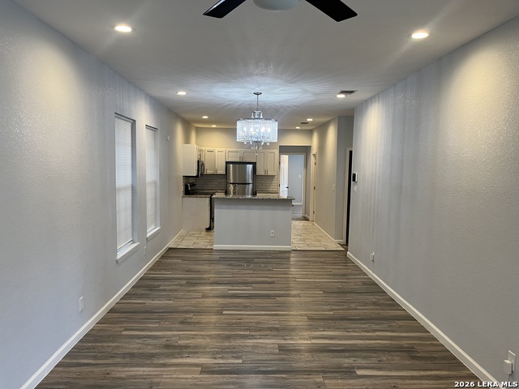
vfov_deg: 53.1
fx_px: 390
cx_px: 260
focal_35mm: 26
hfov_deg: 67.3
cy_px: 194
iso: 80
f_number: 1.6
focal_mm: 5.1
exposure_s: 1/60
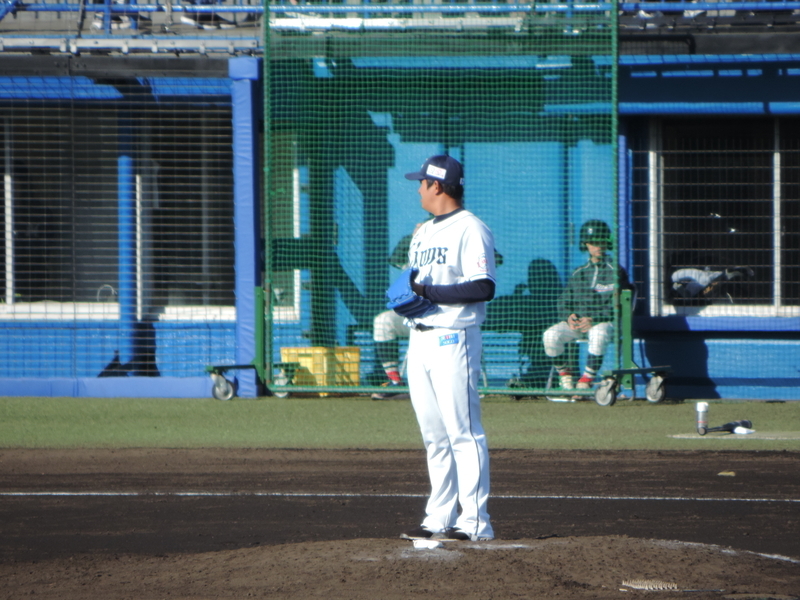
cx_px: 400
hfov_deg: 2.0
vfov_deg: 1.5
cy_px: 300
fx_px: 23111
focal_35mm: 1000
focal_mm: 180
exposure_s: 1/500
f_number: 5.9
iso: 180
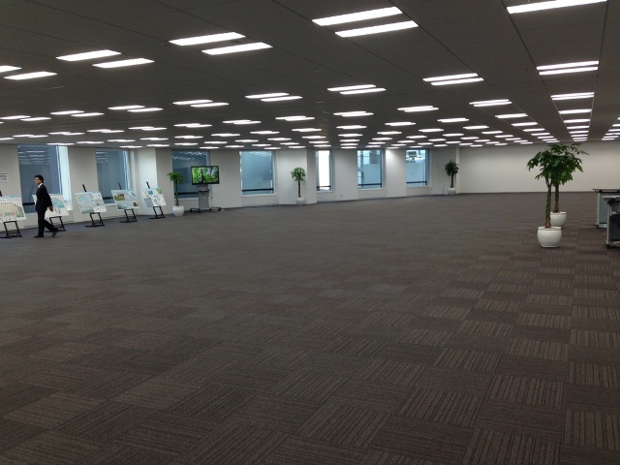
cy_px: 232
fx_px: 591
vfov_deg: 42.9
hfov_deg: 55.4
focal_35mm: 33
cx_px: 310
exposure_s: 1/40
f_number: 2.4
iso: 50
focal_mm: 4.13
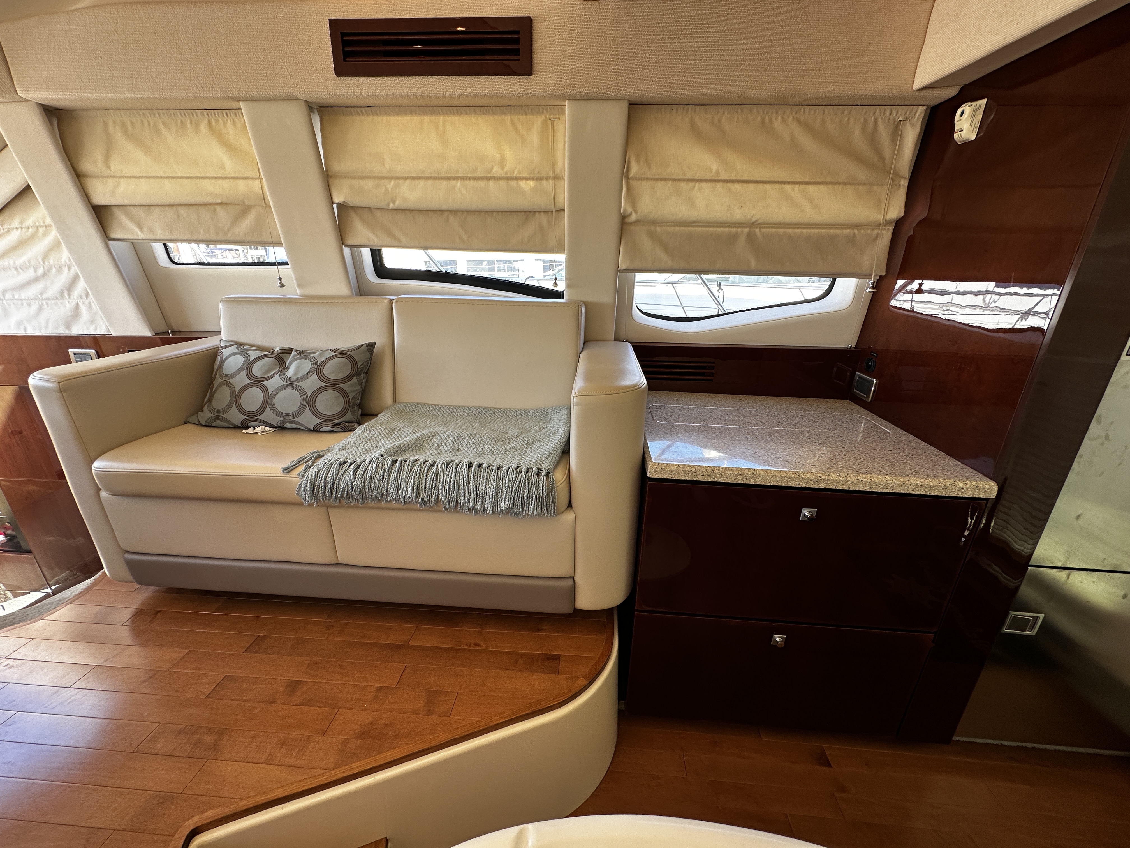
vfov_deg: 85.7
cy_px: 424
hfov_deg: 102.1
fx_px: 457
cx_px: 565
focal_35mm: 14
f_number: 2.2
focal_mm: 2.22
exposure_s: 1/99
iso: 64
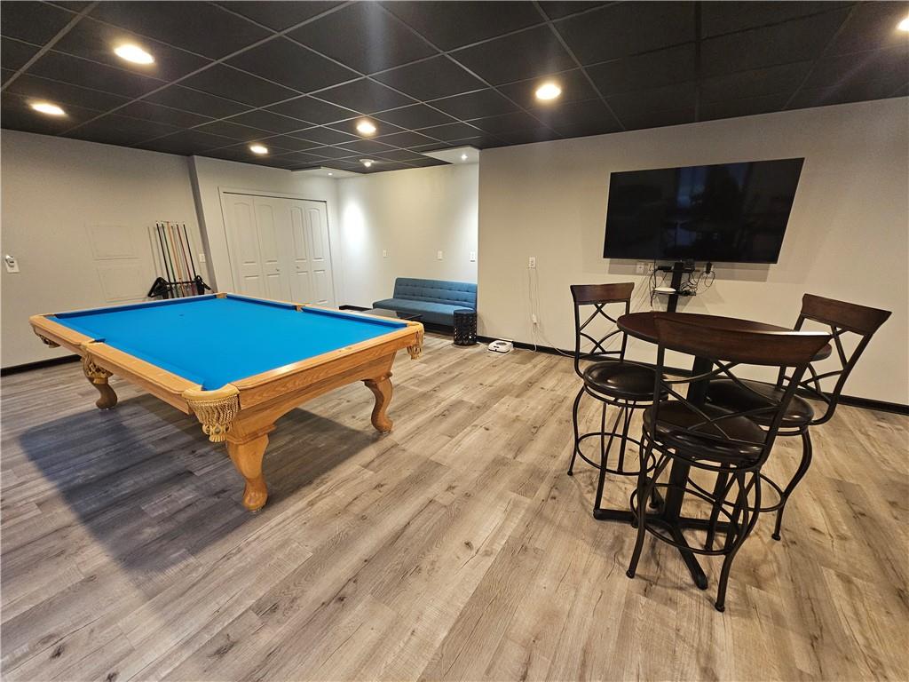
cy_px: 341
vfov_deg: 89.9
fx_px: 341
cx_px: 454
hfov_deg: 106.2
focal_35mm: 13
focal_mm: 2.2
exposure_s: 1/30
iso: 400
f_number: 2.2
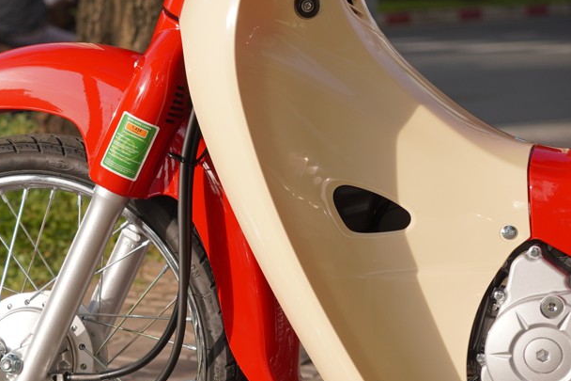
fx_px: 2347
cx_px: 54
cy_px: 320
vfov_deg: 9.2
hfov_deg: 13.7
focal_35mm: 148
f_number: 4
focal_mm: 50
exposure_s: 1/1000
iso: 200
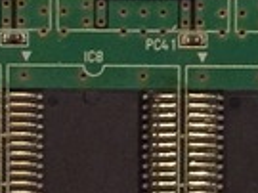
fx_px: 1638
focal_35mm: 220
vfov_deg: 6.7
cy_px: 76
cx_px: 308
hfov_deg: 8.9
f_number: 2.2
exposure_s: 1/17
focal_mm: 4.15
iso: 400
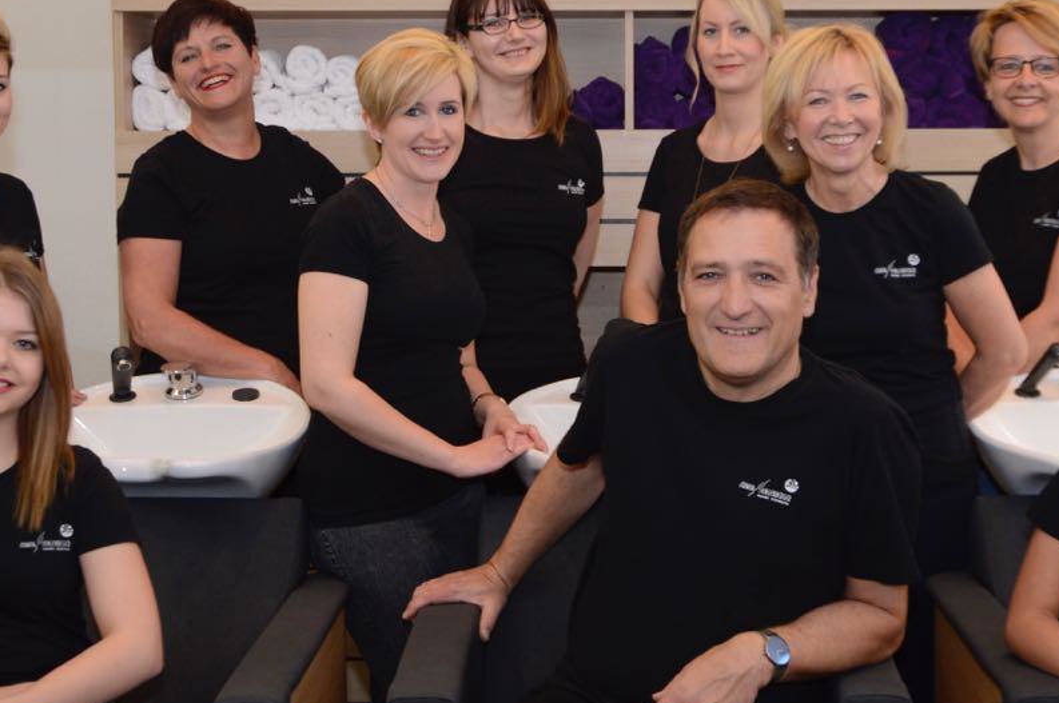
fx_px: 1668
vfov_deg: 23.8
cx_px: 577
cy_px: 380
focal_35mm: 57
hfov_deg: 35.2
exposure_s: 1/60
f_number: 5.6
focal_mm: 25
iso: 400
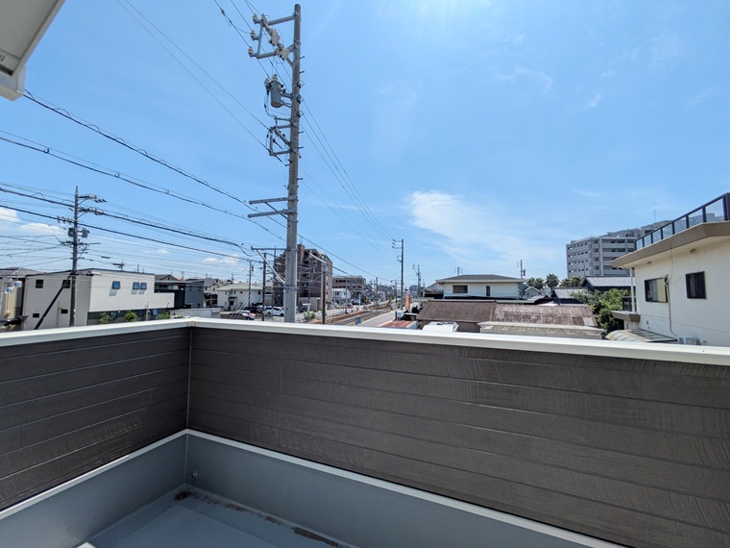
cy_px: 274
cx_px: 365
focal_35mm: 14
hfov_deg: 102.1
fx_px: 295
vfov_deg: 85.7
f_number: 2.2
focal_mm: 1.83
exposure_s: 1/2188
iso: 52
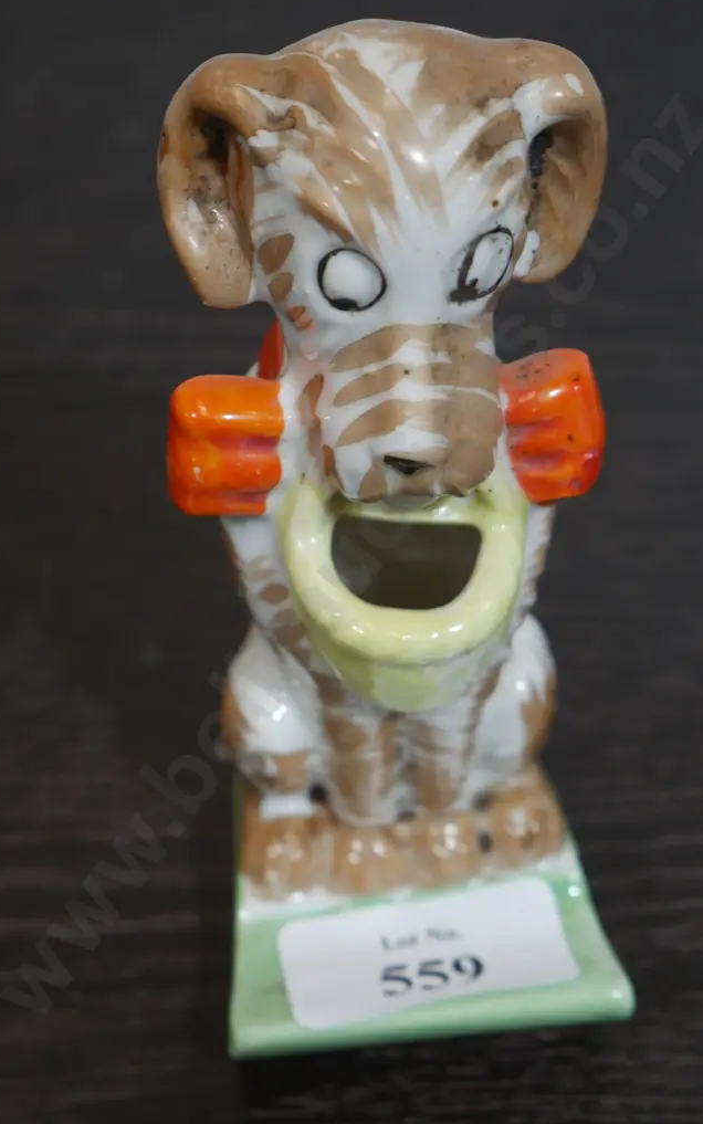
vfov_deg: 26.1
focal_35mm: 79
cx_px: 355
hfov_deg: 16.5
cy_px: 559
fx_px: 2421
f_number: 5.5
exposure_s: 1/80
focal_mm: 37
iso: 800
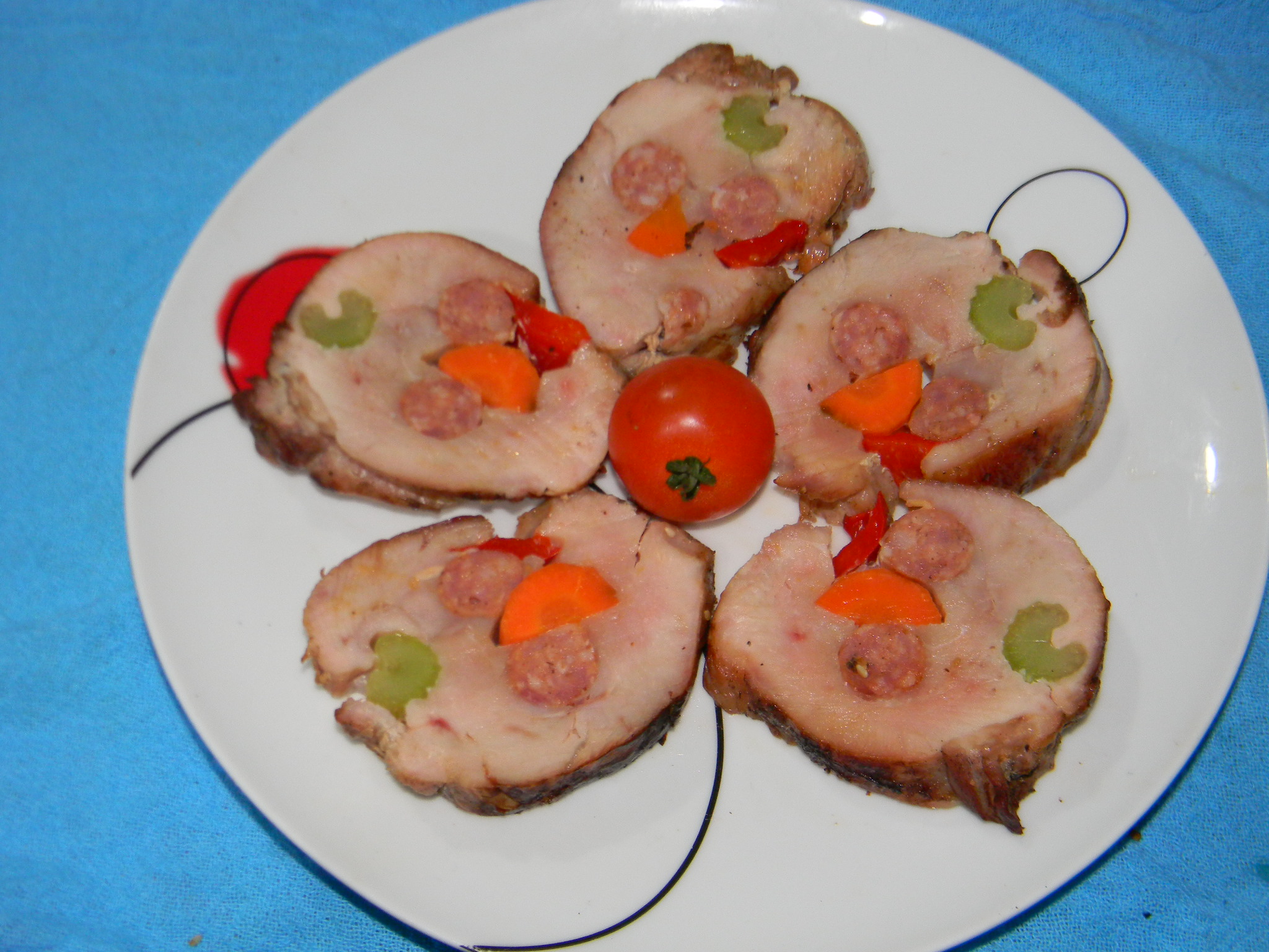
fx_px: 1503
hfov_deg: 45.8
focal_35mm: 41
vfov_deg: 35.1
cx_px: 634
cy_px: 476
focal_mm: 7.3
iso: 200
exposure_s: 1/30
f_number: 3.8
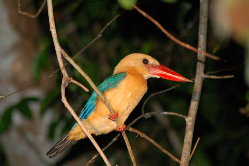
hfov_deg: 6.3
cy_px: 97
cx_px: 107
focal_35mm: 327
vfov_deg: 4.2
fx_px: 2260
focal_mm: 180
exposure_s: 1/60
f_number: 4.8
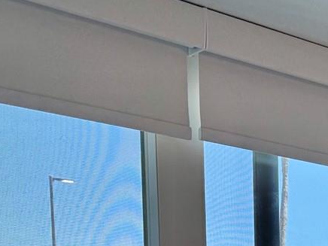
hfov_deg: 18.3
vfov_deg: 15.1
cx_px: 562
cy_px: 402
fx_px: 834
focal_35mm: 88
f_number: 1.78
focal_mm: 6.76
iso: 80
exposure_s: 1/370
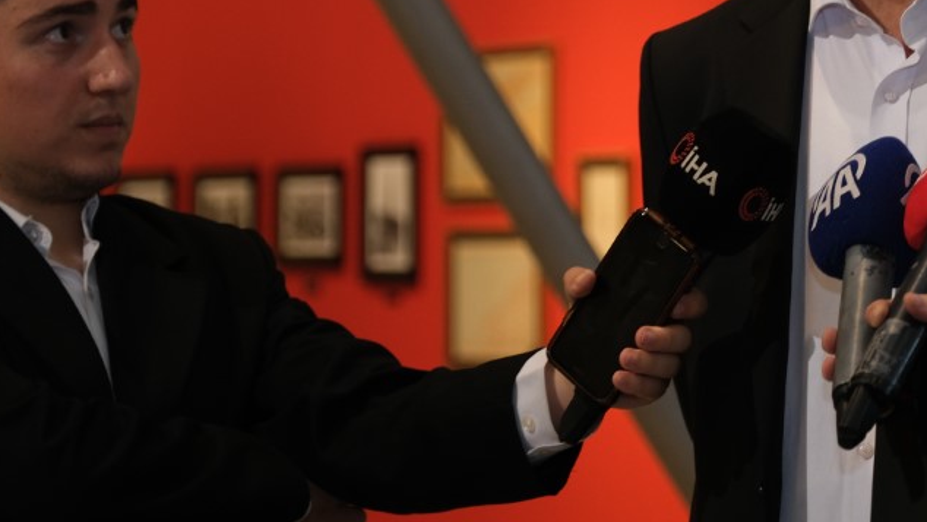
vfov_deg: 7.7
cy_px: 57
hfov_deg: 13.6
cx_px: 614
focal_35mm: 158
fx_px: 3885
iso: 800
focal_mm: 55
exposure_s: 1/100
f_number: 2.8
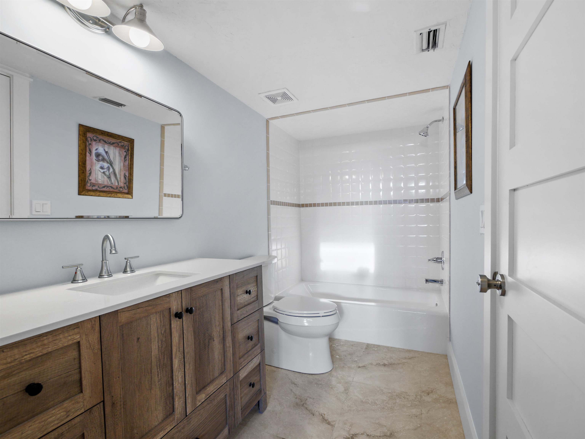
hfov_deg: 94.5
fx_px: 270
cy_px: 220
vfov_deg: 78.1
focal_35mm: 16
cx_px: 292
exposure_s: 1/8
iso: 400
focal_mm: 8
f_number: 5.6
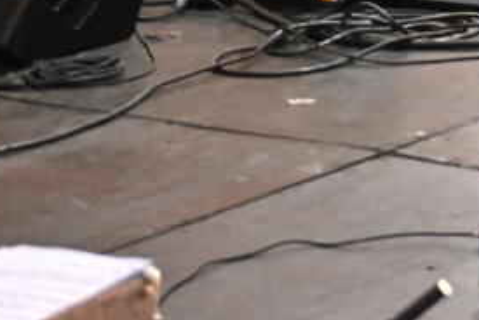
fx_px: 3570
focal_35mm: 268
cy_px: -597
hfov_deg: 7.5
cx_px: 763
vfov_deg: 4.9
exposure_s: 1/100
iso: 2500
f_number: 2.8
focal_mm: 41
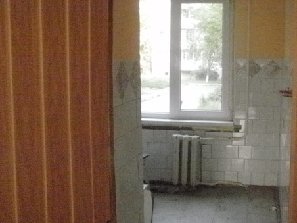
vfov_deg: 31.5
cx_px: 221
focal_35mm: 46
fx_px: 395
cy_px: 100
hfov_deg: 40.1
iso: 1600
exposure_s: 1/320
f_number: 2.6
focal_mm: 4.65
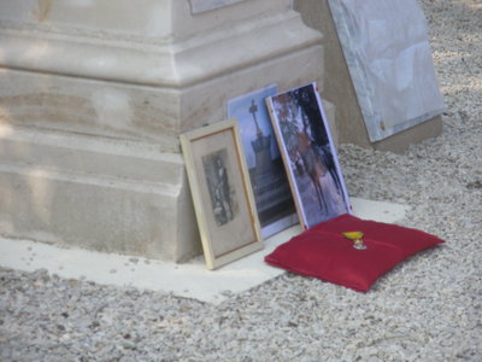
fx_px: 2506
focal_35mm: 180
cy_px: 181
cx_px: 241
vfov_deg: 8.2
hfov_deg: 11.0
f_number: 5.6
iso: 125
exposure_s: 1/250
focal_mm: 31.5
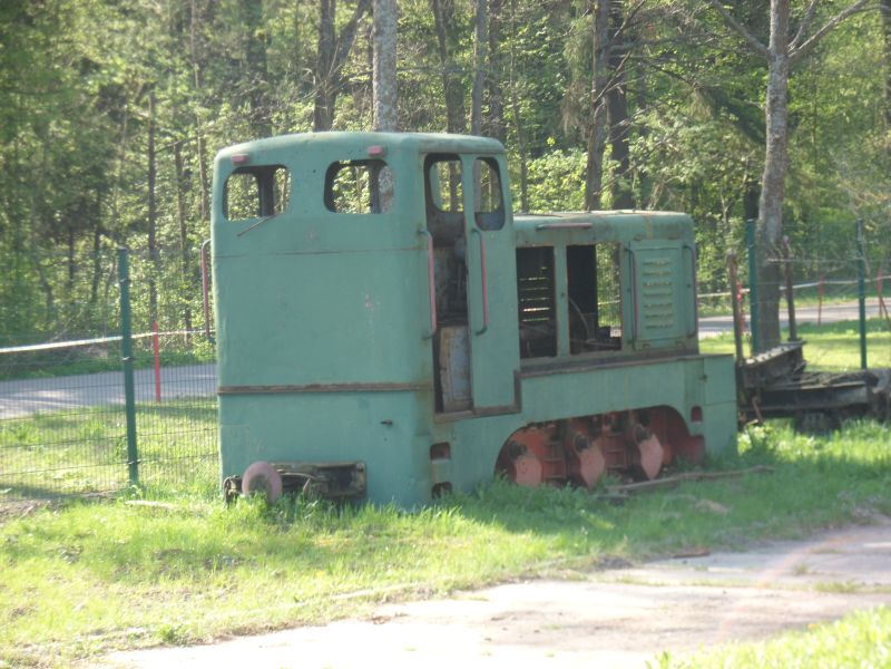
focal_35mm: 130
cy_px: 334
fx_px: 3346
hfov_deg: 15.2
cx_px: 446
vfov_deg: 11.4
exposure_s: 1/45
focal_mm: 22.5
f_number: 5.4
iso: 100
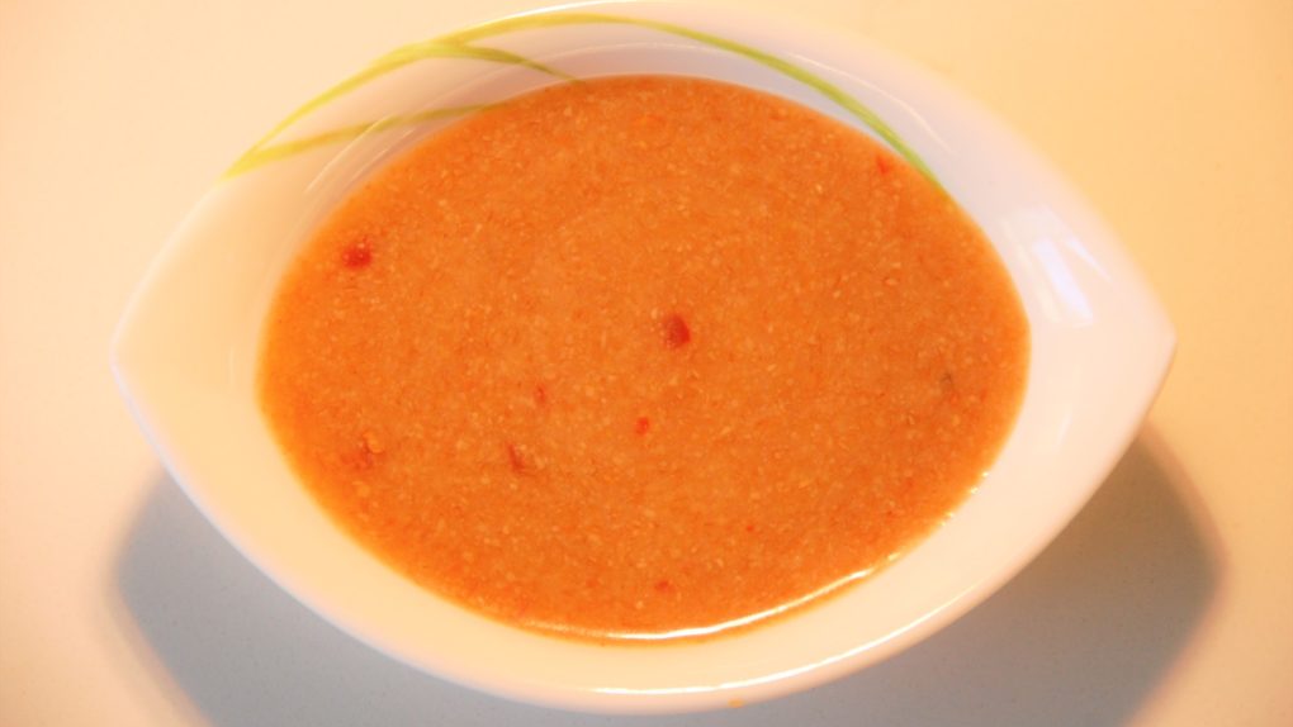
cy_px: 349
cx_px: 646
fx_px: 9189
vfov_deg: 4.5
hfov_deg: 8.0
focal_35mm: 268
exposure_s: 1/160
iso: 800
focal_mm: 170
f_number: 5.6
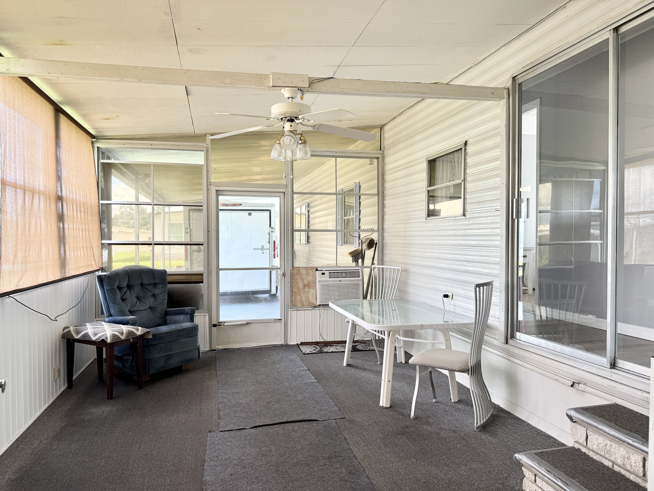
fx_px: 453
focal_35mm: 24
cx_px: 327
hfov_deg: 71.6
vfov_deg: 56.8
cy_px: 246
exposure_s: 1/122
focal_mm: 6.76
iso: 80
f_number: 1.78
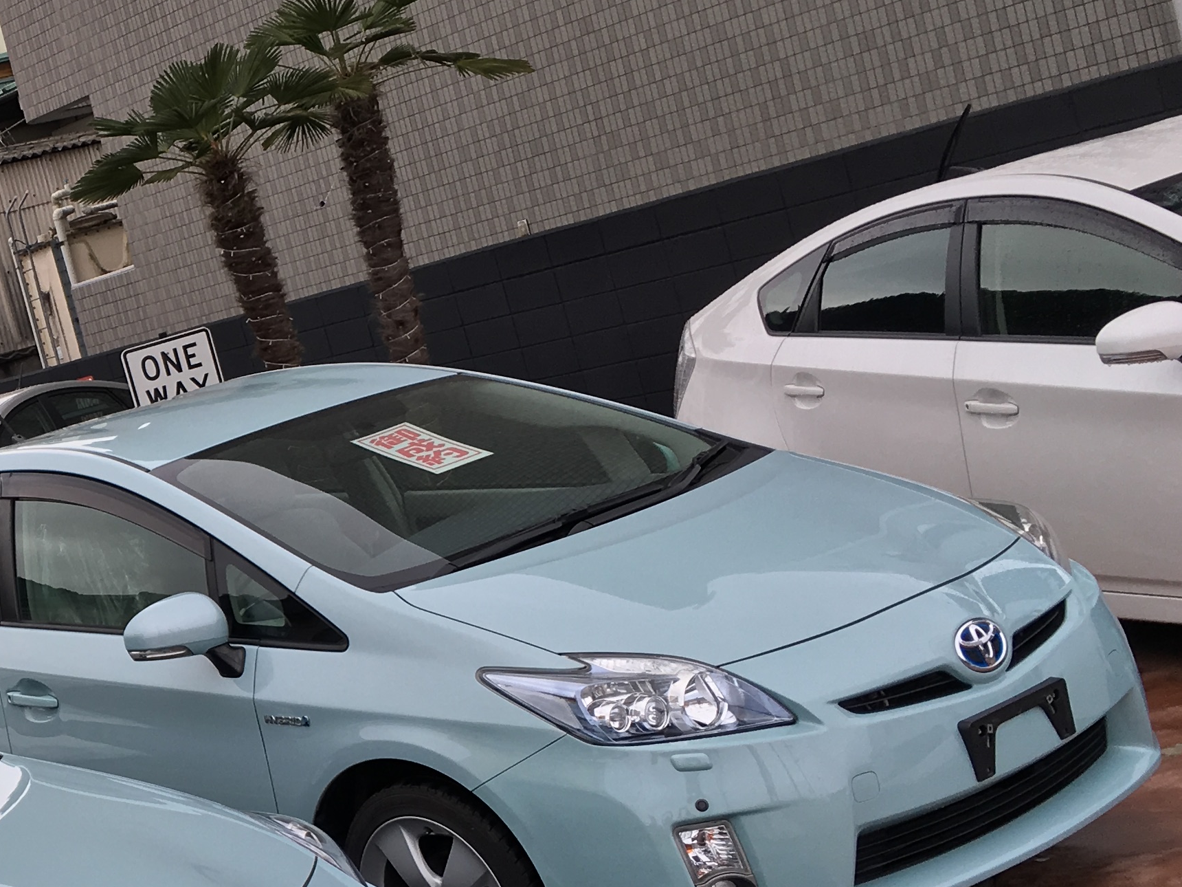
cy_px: 606
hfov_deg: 26.3
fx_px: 2322
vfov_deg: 21.5
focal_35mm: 68
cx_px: -117
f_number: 2.2
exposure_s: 1/582
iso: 25
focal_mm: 4.15
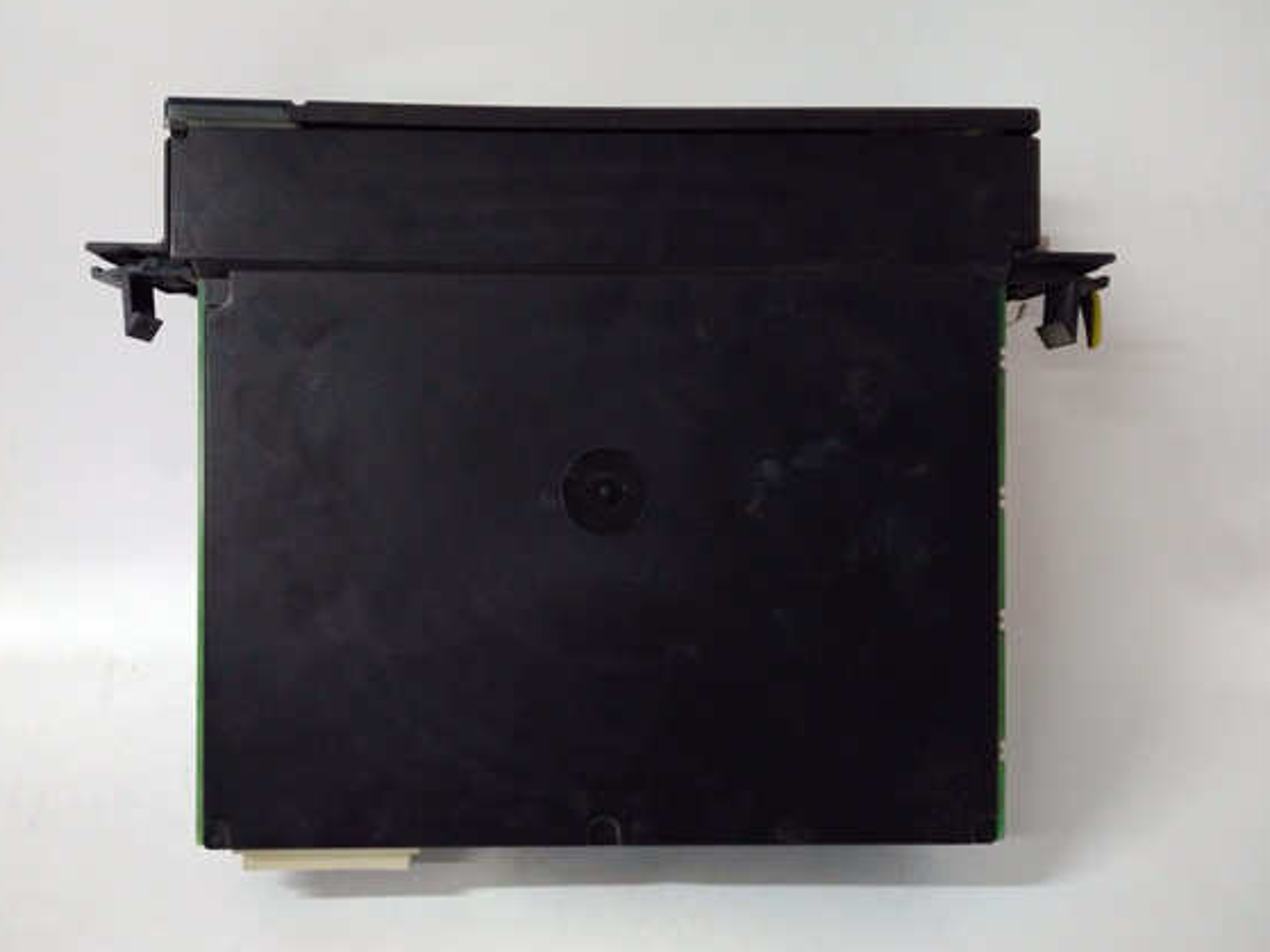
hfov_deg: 61.6
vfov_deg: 48.2
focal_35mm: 29
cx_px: 595
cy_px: 466
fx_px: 1064
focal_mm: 3.79
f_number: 2
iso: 716
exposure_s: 1/33
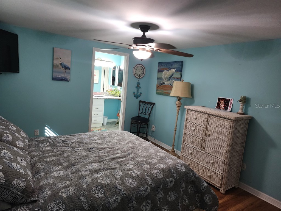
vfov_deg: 58.9
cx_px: 140
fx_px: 187
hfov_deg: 73.9
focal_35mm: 23
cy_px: 106
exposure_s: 1/120
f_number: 1.8
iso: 320
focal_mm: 6.4
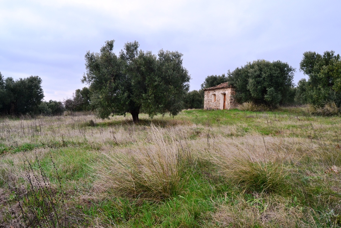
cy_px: 114
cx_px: 170
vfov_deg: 47.9
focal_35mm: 27
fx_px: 256
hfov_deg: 67.4
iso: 400
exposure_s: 1/160
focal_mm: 18
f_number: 9
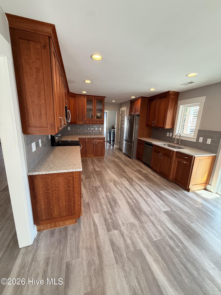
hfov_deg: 85.7
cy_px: 148
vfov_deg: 102.1
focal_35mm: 14
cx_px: 110
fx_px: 119
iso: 125
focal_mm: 2.22
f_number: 2.2
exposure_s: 1/120
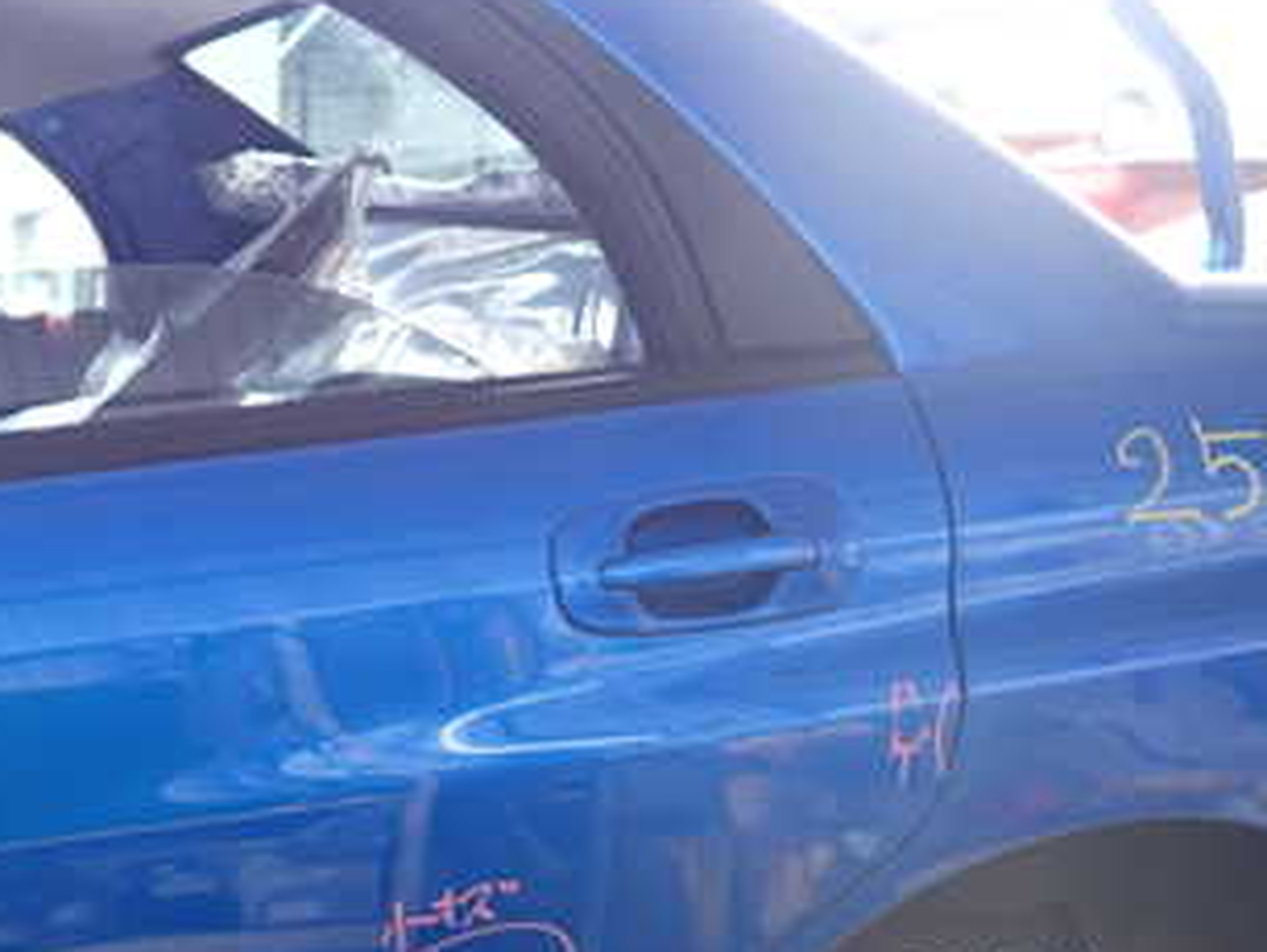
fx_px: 1795
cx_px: 224
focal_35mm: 49
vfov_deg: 29.3
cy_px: 708
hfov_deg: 37.3
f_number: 2
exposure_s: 1/30
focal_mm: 4.5
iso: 200
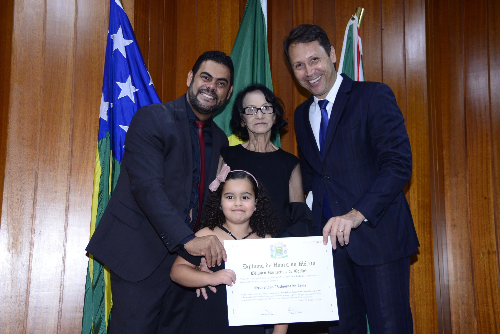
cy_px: 167
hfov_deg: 39.6
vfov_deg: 27.0
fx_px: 695
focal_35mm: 50
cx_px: 250
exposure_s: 1/80
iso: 1600
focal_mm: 50
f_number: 5.6
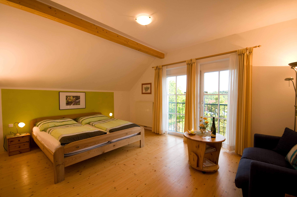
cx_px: 148
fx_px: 124
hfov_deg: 100.5
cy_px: 98
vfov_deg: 77.2
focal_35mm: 15
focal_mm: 10
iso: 200
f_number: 5.6
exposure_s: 1/30
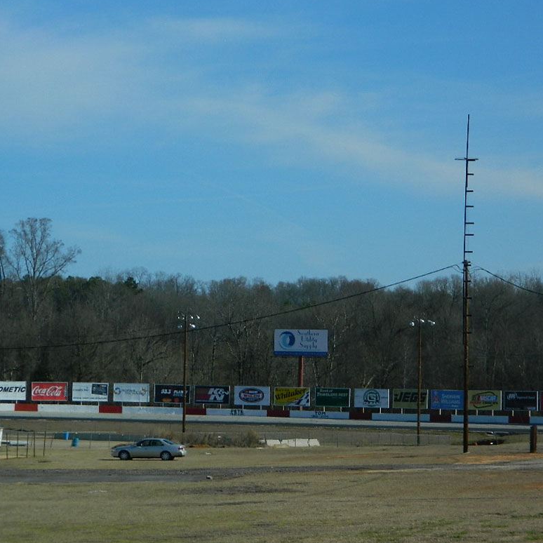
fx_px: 2254
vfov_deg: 13.7
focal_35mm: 127
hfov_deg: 13.7
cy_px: 265
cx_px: 220
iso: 80
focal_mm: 18.6
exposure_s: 1/160
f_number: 12.6
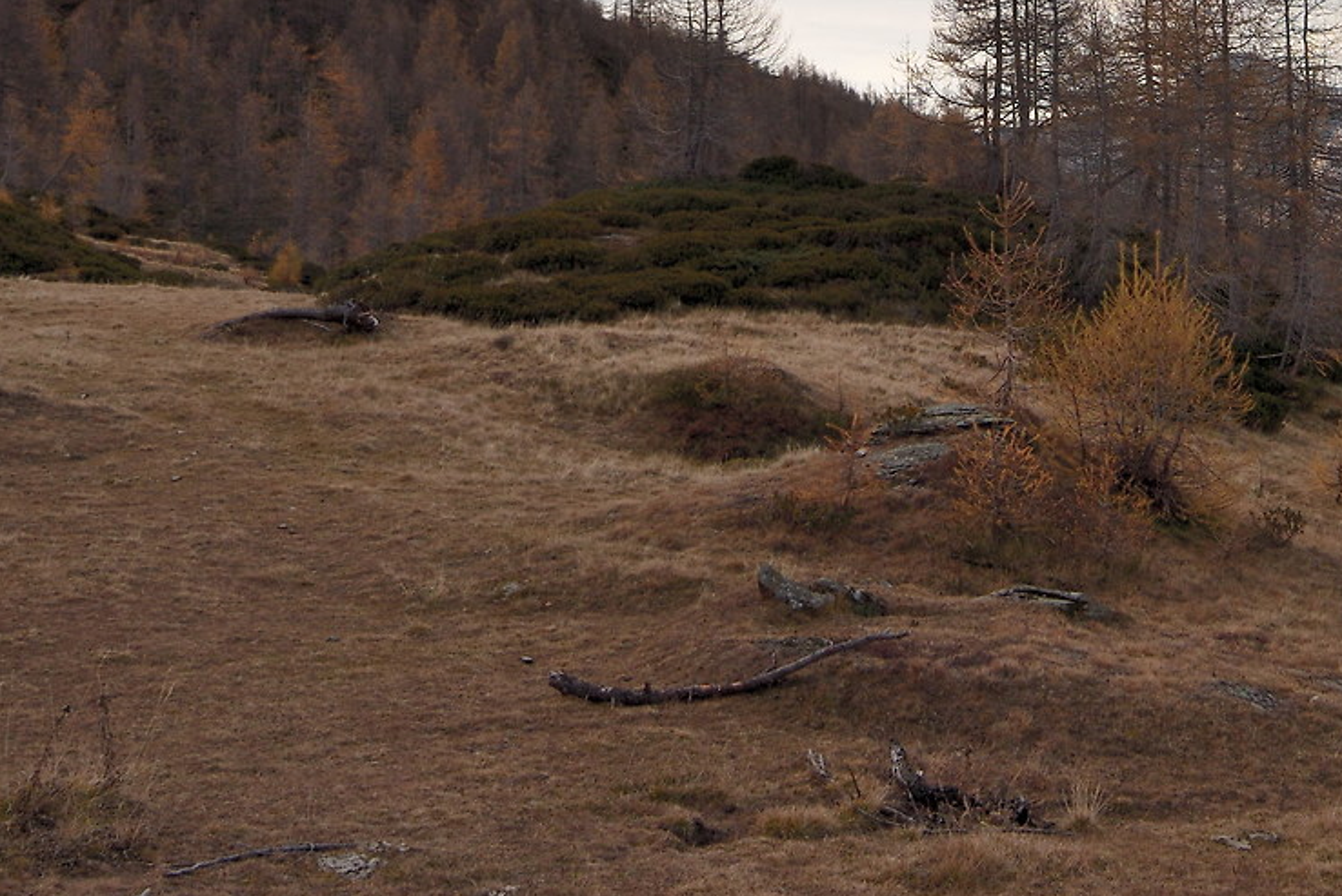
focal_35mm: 65
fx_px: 2424
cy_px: -130
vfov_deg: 19.9
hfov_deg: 29.9
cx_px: 1160
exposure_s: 1/60
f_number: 8
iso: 100
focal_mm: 20
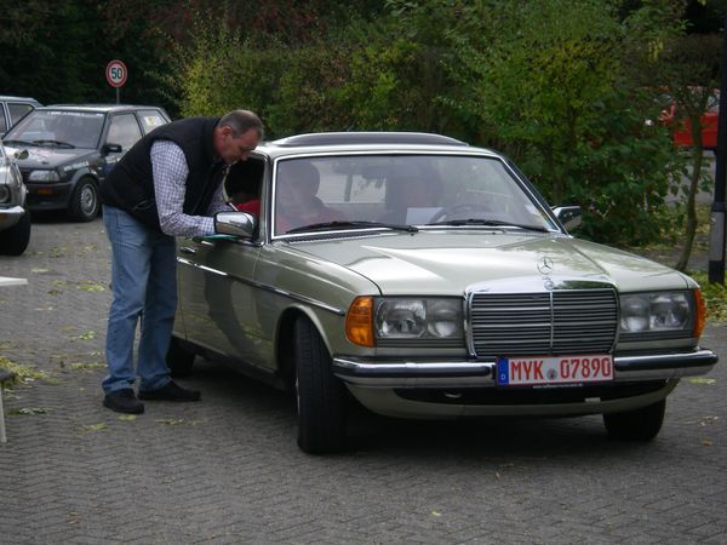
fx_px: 2037
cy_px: 272
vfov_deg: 15.2
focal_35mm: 97
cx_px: 364
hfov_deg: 20.2
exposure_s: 1/125
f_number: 3.9
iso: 64
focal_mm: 16
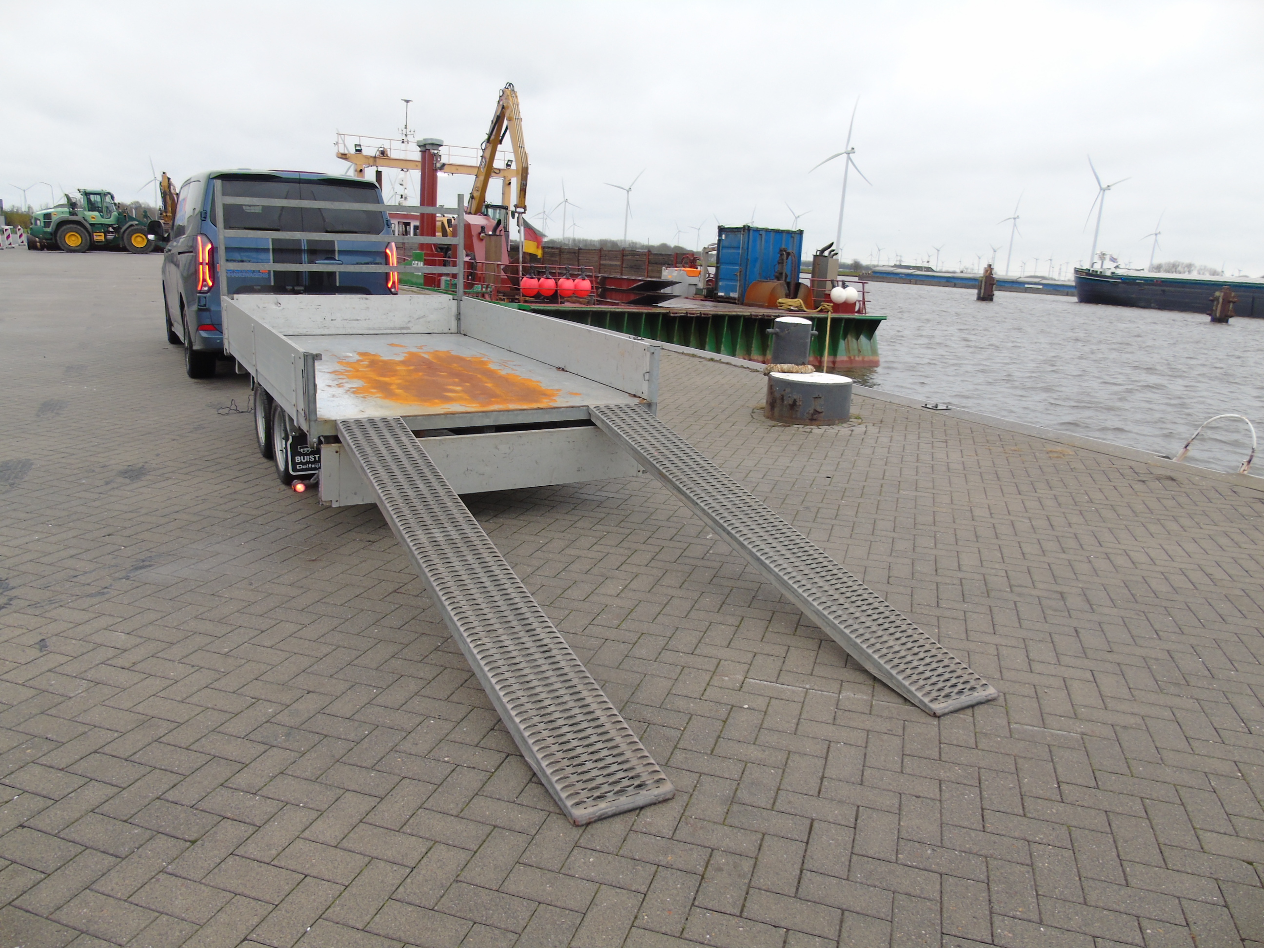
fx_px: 913
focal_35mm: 25
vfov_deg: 54.9
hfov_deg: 69.4
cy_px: 474
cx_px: 632
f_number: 3.4
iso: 80
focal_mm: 4.4
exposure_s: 1/30
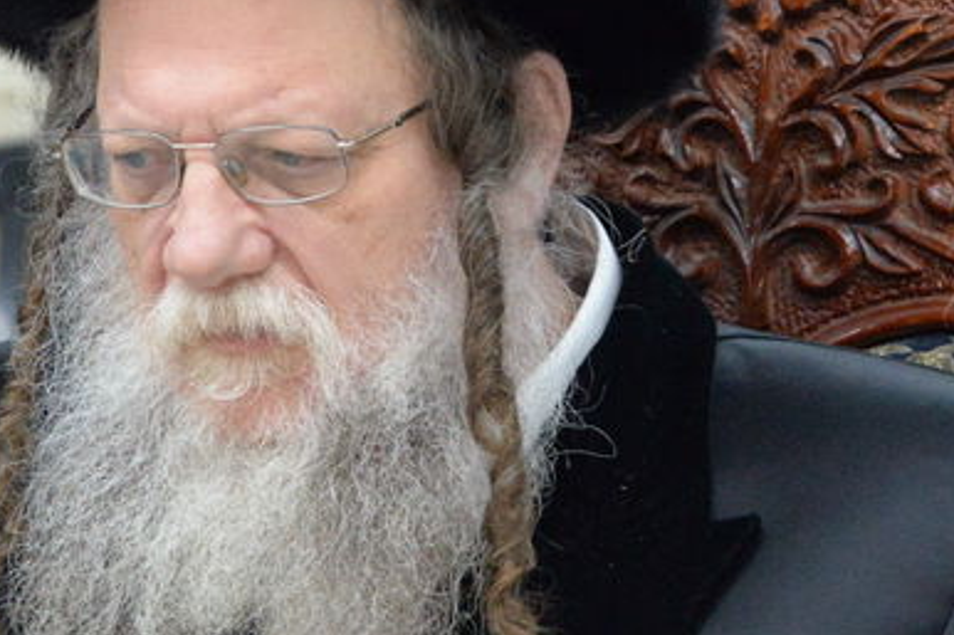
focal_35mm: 345
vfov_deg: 4.0
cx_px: -198
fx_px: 9138
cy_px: 492
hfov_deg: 5.9
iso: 5000
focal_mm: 95
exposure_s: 1/160
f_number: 6.3
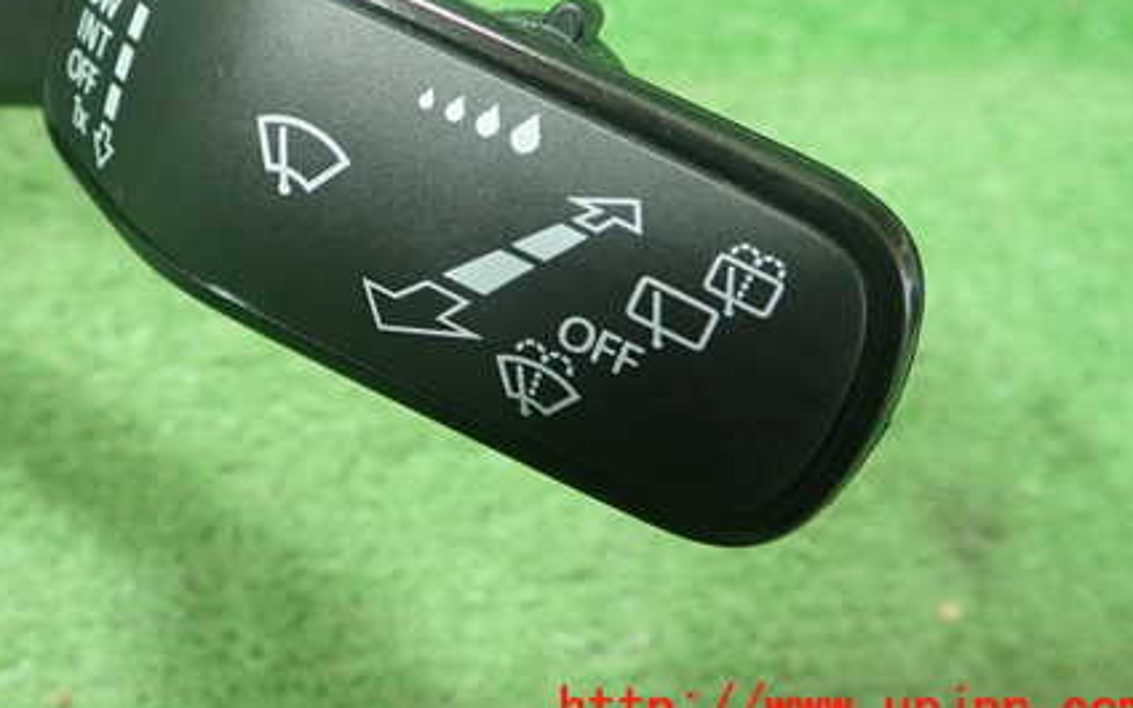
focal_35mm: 45
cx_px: 361
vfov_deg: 28.0
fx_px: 1390
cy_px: 144
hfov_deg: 43.6
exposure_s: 1/125
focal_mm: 5.5
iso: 640
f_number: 2.3
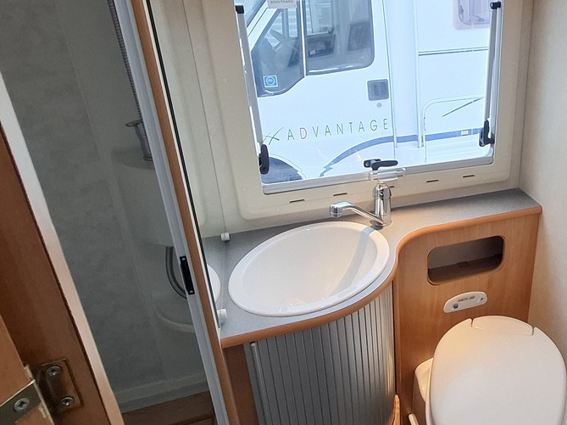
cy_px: 182
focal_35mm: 28
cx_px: 431
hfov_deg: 59.8
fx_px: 458
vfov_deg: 49.5
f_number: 2.2
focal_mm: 1.74
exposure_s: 1/25
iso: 200
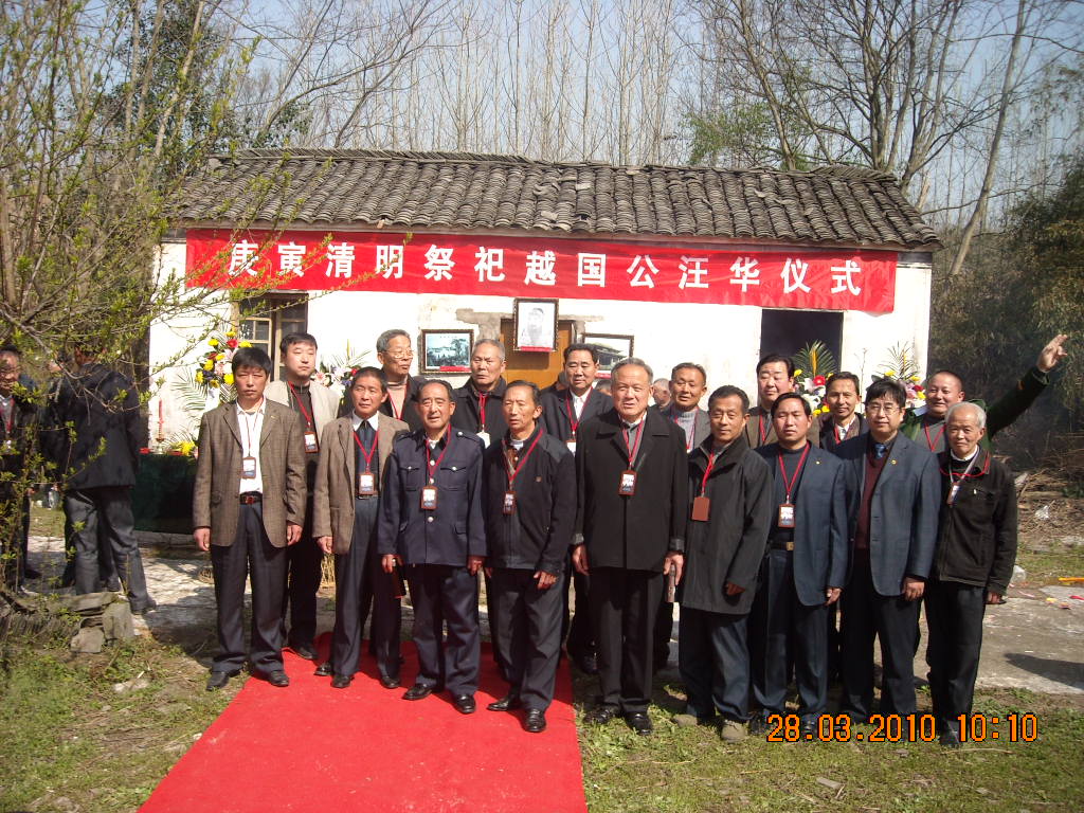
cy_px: 406
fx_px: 1096
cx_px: 542
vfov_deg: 40.7
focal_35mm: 35
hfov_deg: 52.6
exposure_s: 1/184
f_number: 5.6
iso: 64
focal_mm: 5.7
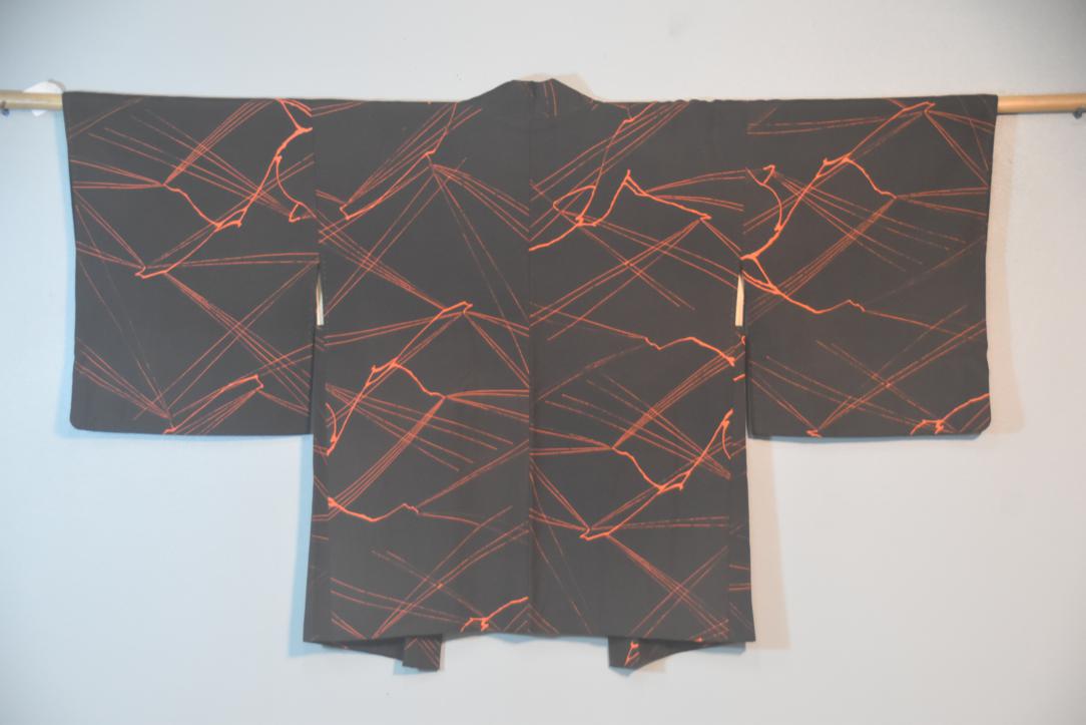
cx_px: 543
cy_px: 362
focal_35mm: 93
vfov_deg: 14.7
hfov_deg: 21.9
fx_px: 2806
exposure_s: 1/60
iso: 1400
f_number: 5
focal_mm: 62
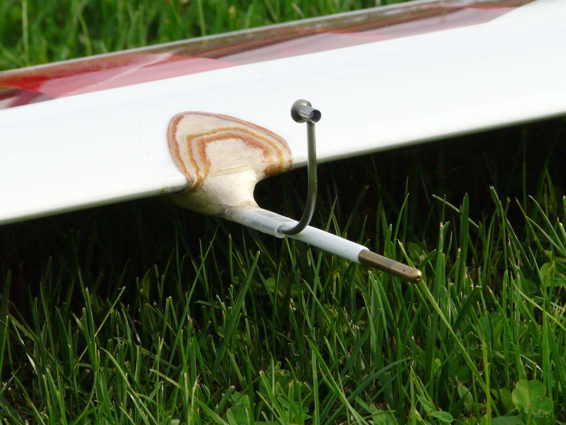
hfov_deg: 8.9
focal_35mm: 222
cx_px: 283
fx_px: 3630
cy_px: 212
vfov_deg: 6.7
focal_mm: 36.5
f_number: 5.6
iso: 200
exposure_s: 1/320
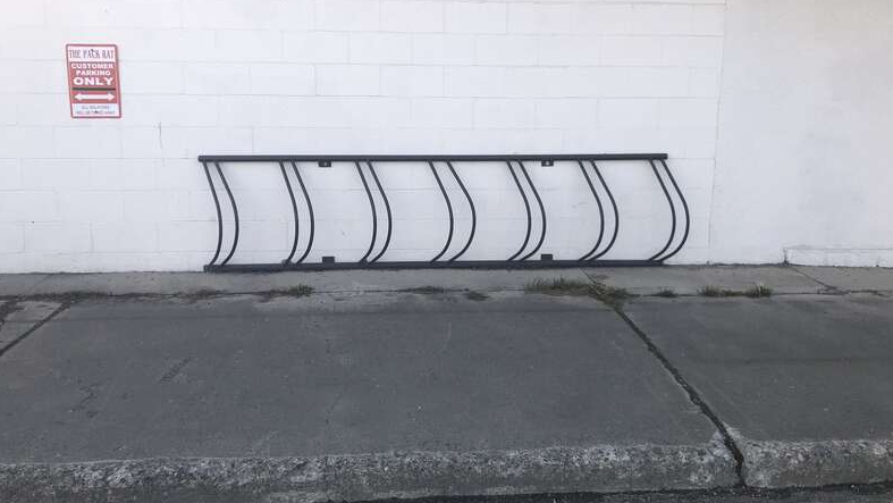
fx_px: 734
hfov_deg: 62.6
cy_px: 190
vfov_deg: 37.6
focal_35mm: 31
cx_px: 452
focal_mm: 4
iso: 20
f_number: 1.8
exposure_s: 1/1297
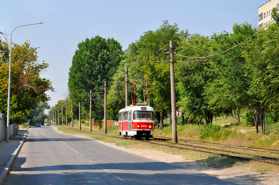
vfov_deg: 12.2
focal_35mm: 112
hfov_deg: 18.2
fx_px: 871
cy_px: 92
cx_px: 140
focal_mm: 75
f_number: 8
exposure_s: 1/500
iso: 200
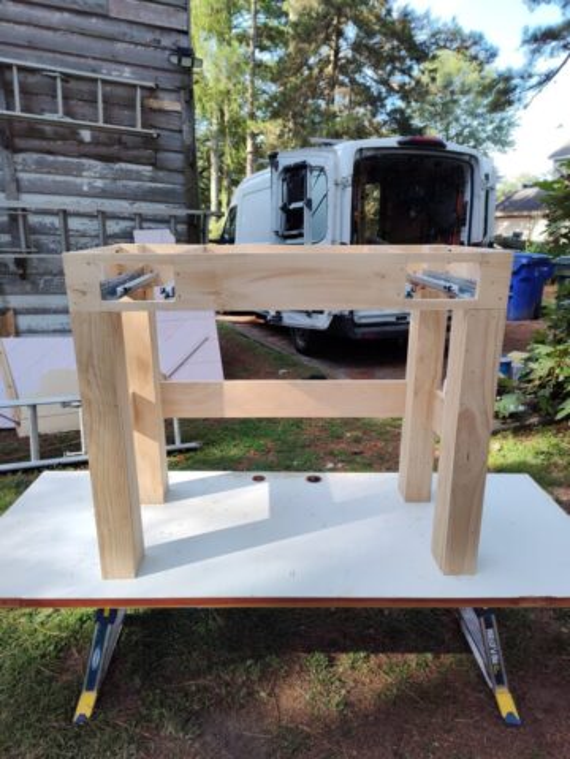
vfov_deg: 73.9
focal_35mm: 23
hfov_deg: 58.9
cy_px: 380
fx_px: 505
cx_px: 285
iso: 100
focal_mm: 5.56
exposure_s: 1/393
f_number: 1.88
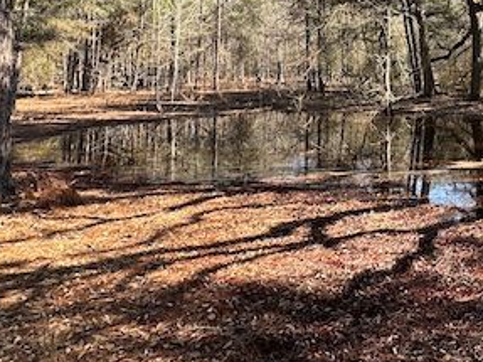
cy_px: -3
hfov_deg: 44.8
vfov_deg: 33.5
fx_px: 544
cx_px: 406
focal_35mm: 39
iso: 40
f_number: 2.2
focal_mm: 2.22
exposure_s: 1/313
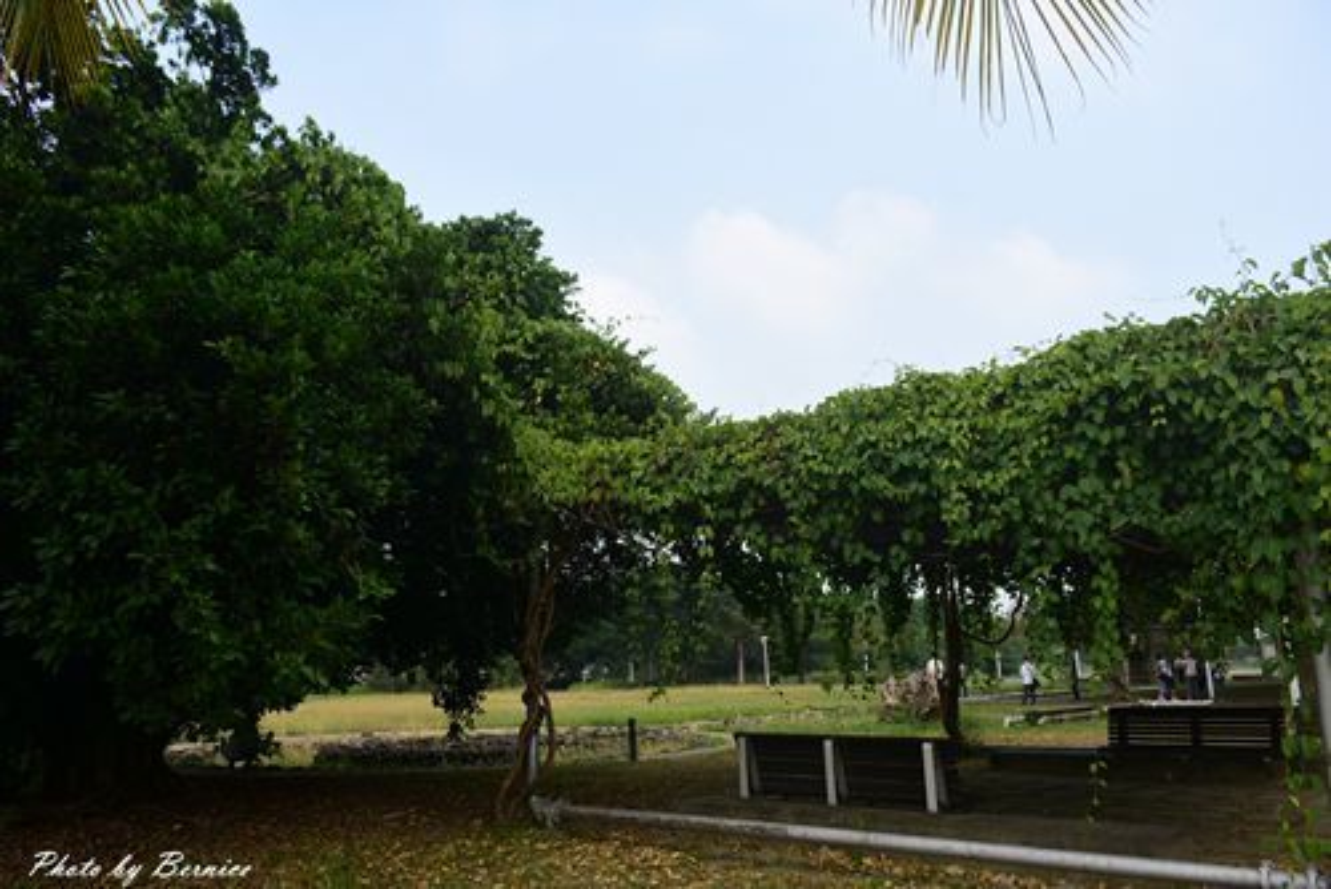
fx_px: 999
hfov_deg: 67.4
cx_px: 666
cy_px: 444
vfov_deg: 48.0
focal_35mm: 27
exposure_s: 1/320
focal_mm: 18
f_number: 5.6
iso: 100
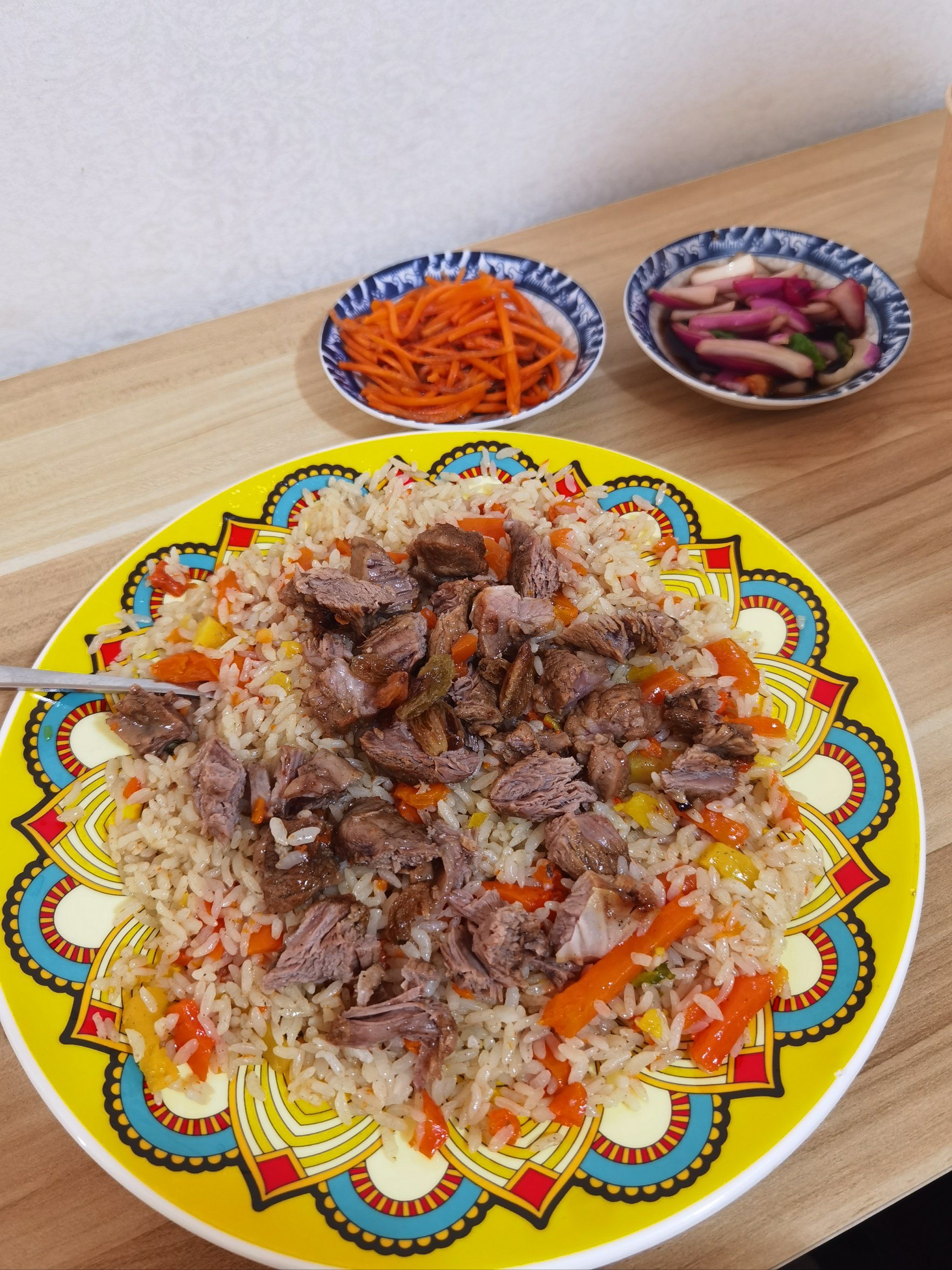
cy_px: 635
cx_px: 476
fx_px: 990
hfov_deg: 51.4
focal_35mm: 27
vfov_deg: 65.3
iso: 320
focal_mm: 6.71
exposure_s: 1/33.3
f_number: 1.9
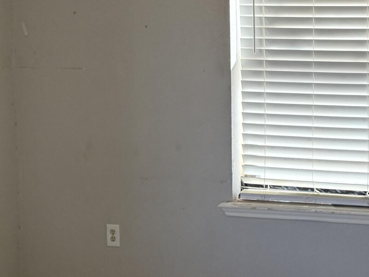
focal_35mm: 69
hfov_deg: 26.6
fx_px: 736
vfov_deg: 21.2
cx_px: 372
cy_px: 79
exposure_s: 1/235
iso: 160
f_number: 1.78
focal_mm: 6.76
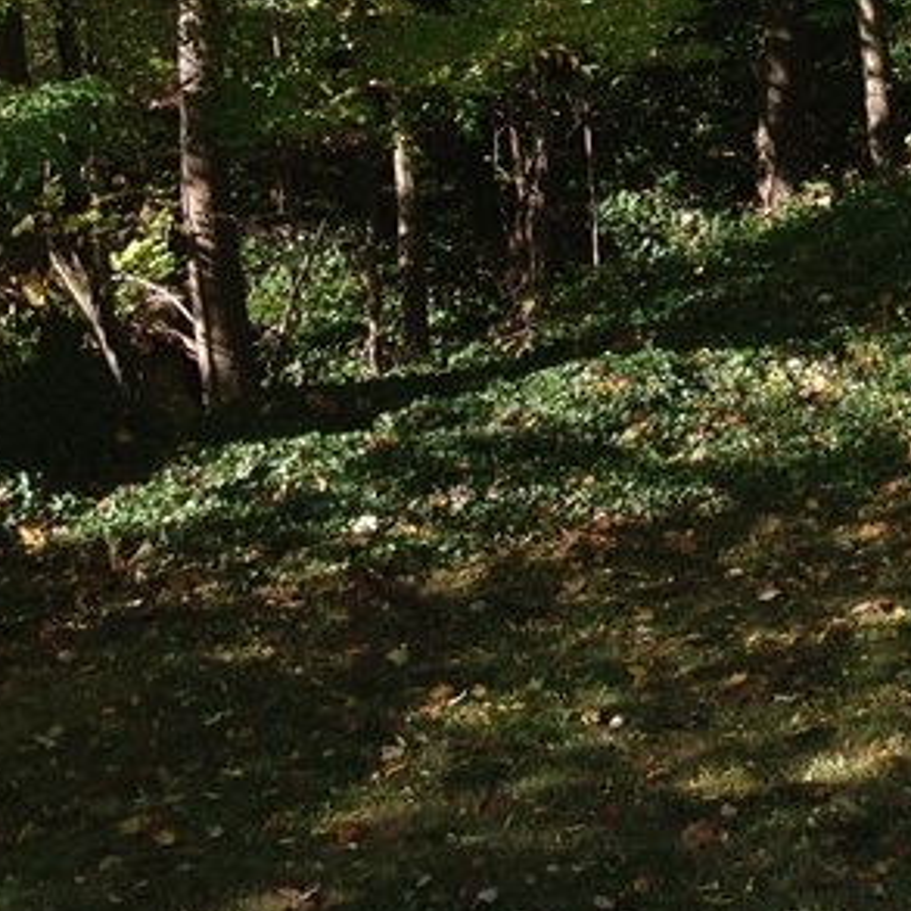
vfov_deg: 15.6
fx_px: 3216
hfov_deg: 15.5
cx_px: 1098
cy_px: -143
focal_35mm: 108
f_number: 2.4
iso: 50
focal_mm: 4.28
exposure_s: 1/369
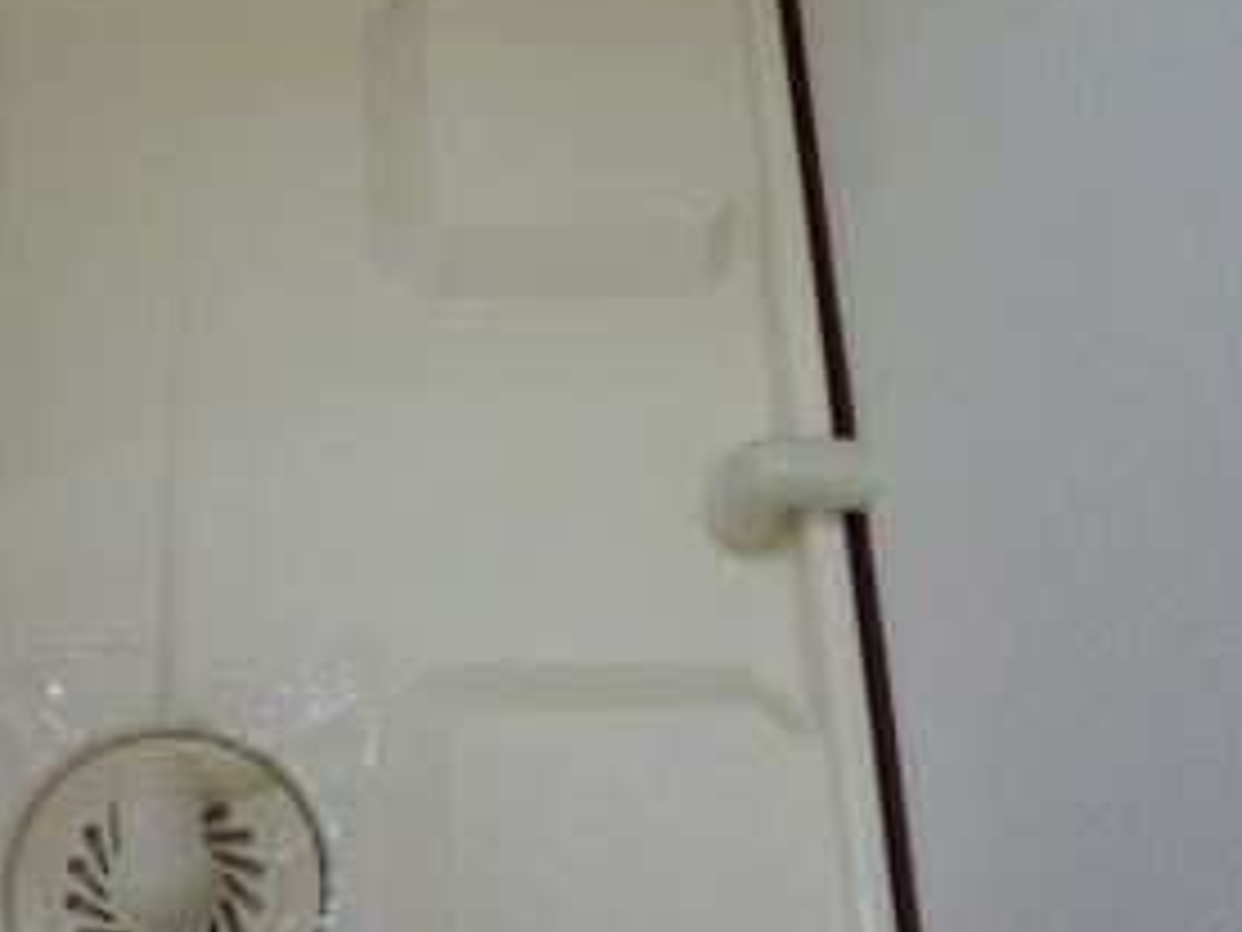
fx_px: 2332
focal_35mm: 65
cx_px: 356
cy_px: 189
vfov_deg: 22.3
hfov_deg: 29.5
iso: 400
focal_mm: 5
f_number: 3.1
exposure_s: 1/30
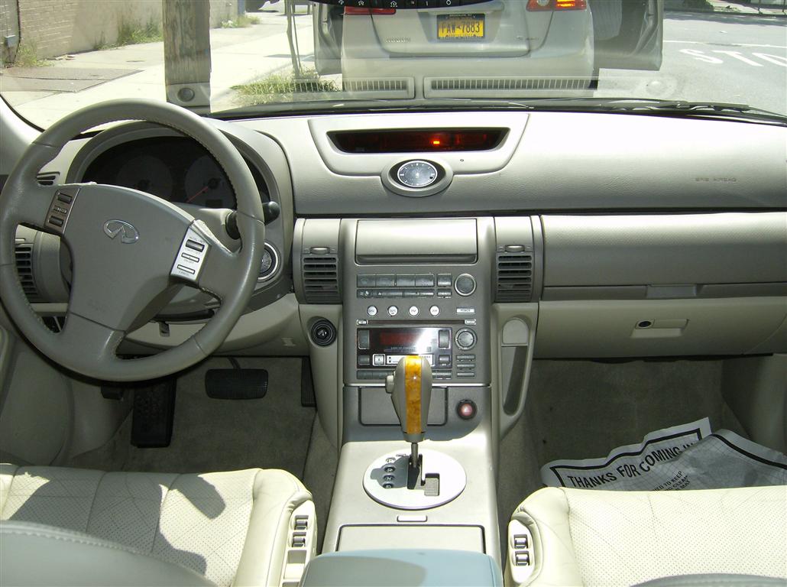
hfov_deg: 51.4
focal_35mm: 36
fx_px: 817
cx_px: 394
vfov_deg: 39.5
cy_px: 294
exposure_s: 1/315
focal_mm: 6
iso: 100
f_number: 4.7
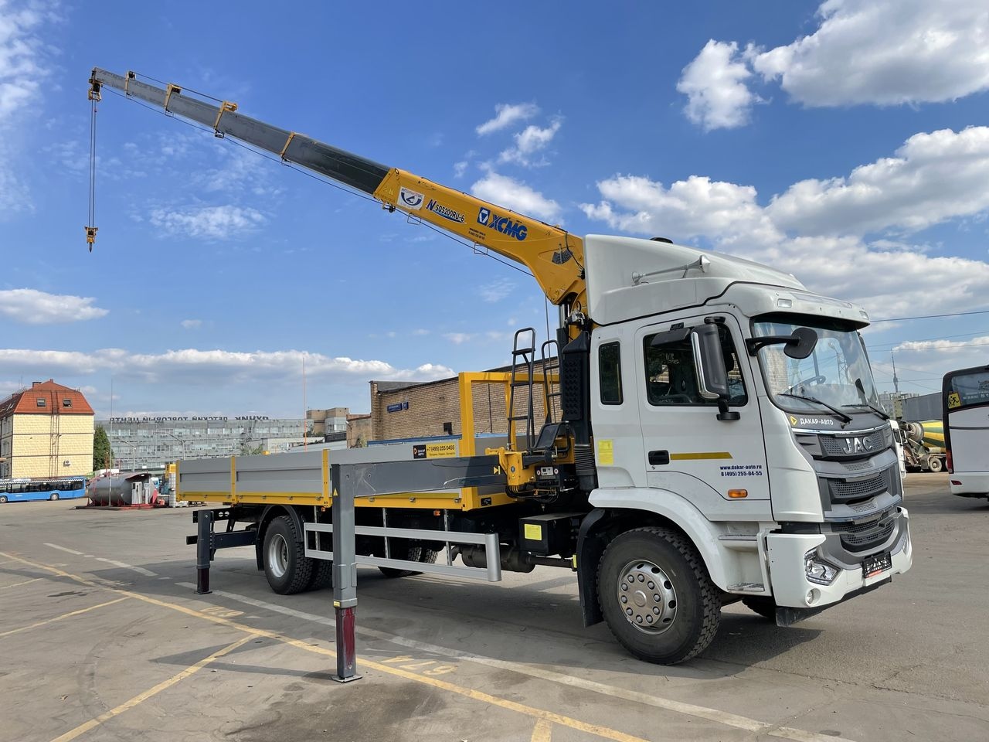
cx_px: 494
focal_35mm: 26
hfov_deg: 67.3
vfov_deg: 53.1
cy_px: 371
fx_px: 743
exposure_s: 1/2212
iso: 50
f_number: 1.6
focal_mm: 4.2
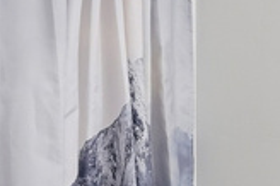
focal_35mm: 100
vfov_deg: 13.6
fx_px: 777
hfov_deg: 15.8
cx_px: 572
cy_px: 160
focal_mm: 16
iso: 250
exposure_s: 1/80
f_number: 9
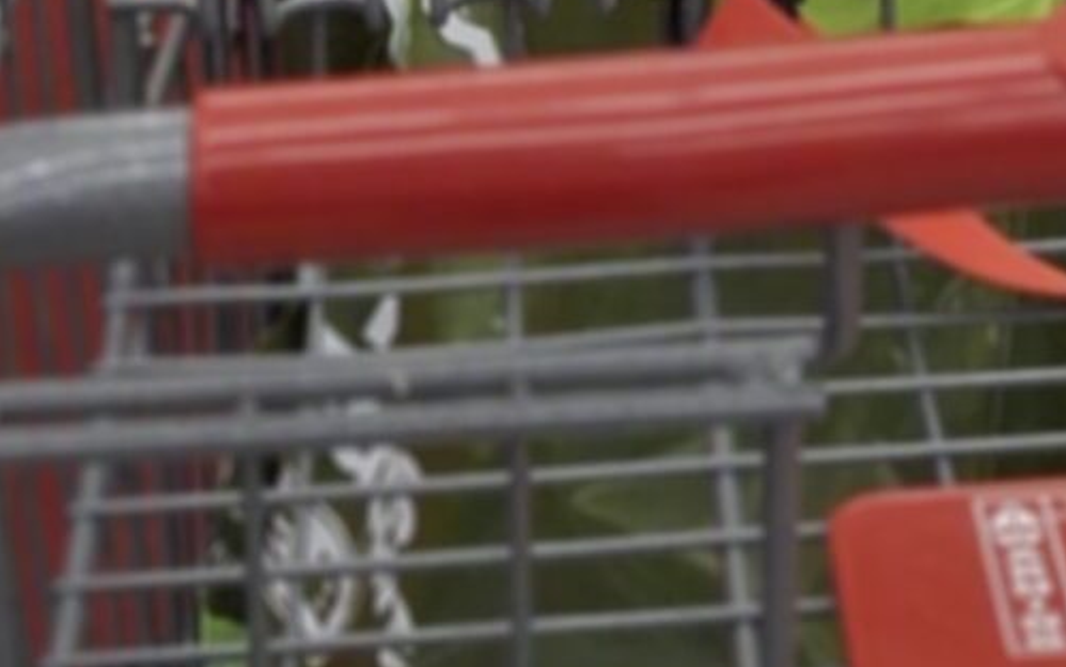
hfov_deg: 15.2
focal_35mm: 136
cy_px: -1054
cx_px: 938
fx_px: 3952
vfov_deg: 8.6
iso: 200
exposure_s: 1/480
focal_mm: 4.69
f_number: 1.8
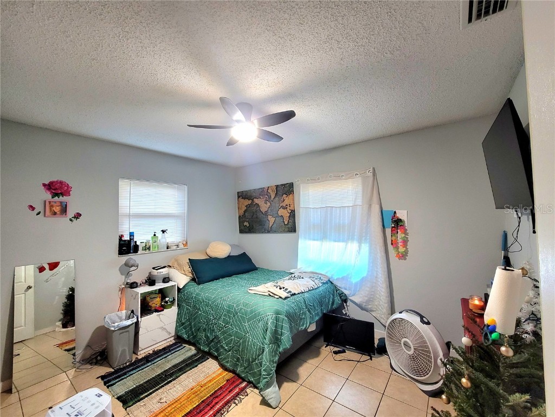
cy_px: 208
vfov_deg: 89.9
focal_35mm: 13
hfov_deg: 106.2
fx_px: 208
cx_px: 278
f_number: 2.2
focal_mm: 2.2
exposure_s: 1/60.2
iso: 400
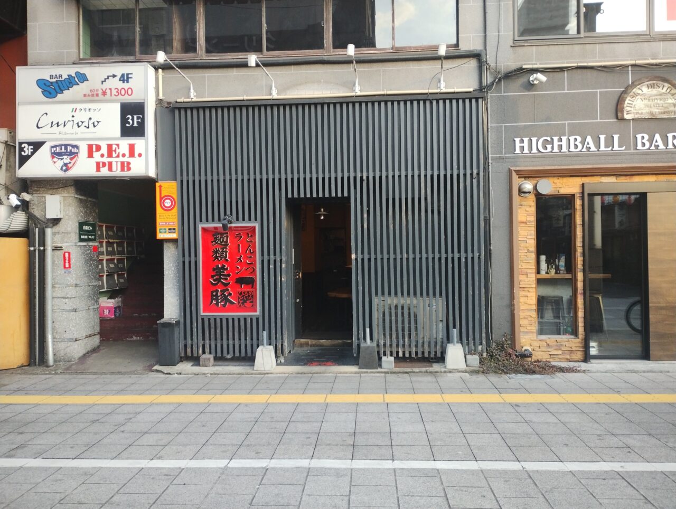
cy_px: 254
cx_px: 338
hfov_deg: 63.4
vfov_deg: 49.9
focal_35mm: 28
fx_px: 548
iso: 422
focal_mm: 4.27
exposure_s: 1/100
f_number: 1.8
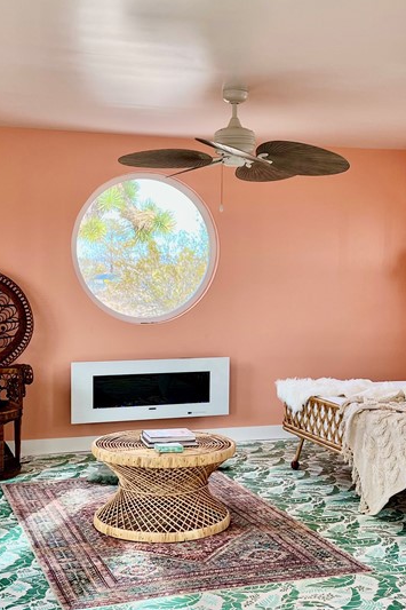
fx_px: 880
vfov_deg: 38.2
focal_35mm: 52
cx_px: 214
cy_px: 339
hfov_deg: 26.0
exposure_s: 1/178
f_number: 1.6
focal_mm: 5.1
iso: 50
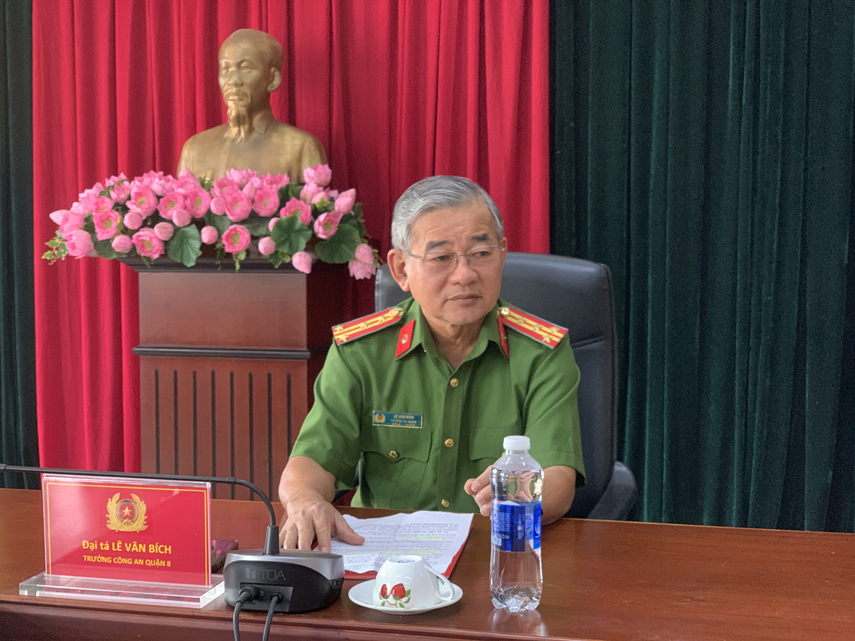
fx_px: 1284
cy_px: 320
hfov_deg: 36.8
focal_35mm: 52
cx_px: 428
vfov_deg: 28.0
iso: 200
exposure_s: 1/50
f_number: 2.4
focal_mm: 6
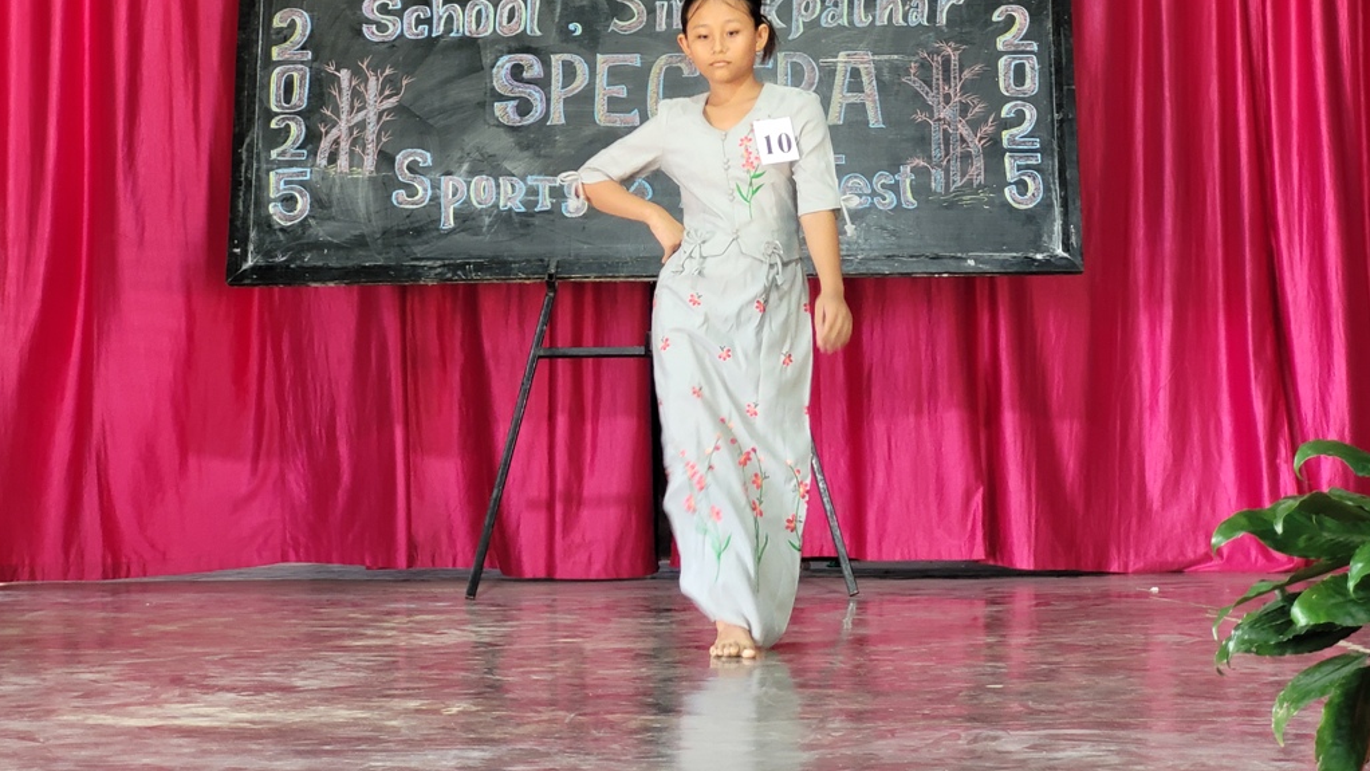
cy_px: 342
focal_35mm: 83
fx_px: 3015
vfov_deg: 14.6
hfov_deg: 25.6
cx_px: 685
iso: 125
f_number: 2.4
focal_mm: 7.12
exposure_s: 1/50
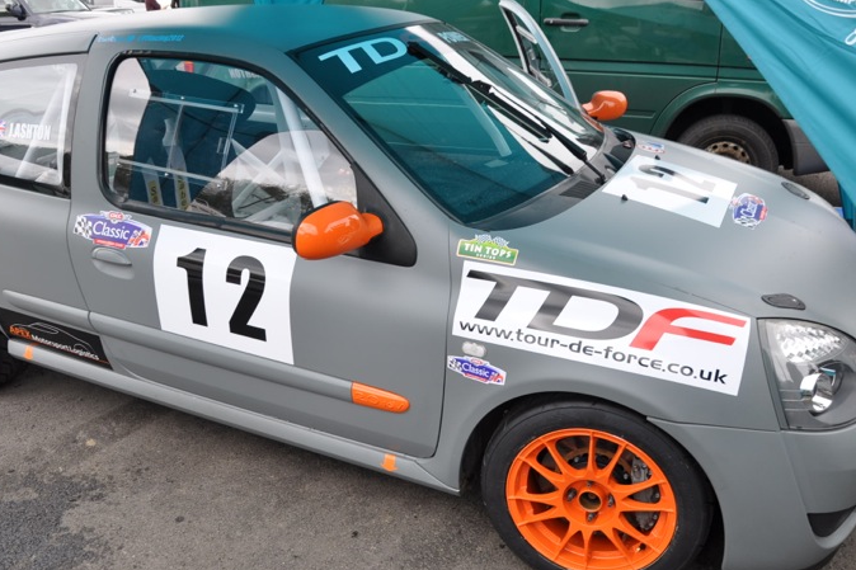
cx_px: 389
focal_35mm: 32
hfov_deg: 58.6
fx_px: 761
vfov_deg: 41.1
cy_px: 294
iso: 200
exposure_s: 1/160
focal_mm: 18
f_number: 6.3
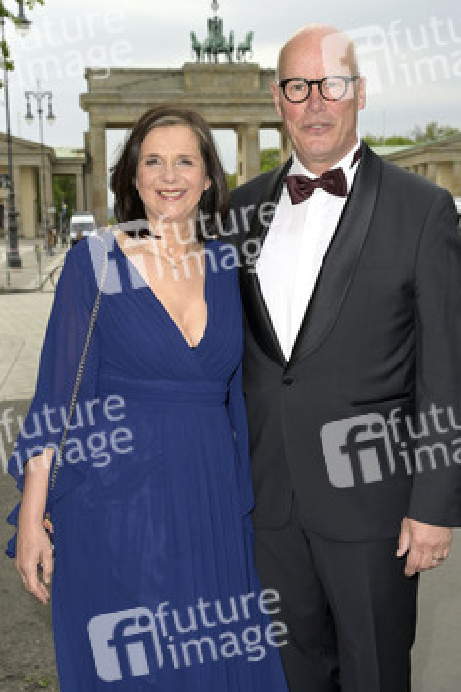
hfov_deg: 24.2
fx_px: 1076
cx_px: 244
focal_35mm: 56
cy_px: 345
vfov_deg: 35.6
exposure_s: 1/250
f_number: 8
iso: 500
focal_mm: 50
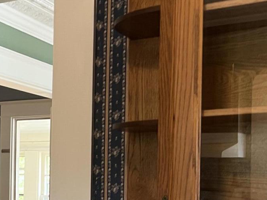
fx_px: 594
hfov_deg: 22.3
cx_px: -95
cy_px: 189
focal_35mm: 77
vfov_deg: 18.7
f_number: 1.5
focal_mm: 5.7
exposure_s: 1/60
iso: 80
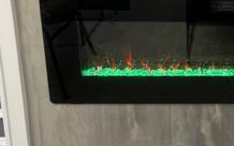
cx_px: 249
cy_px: 0
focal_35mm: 81
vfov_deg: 15.8
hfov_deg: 24.1
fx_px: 516
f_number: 1.6
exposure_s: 1/120
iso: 125
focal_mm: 5.1
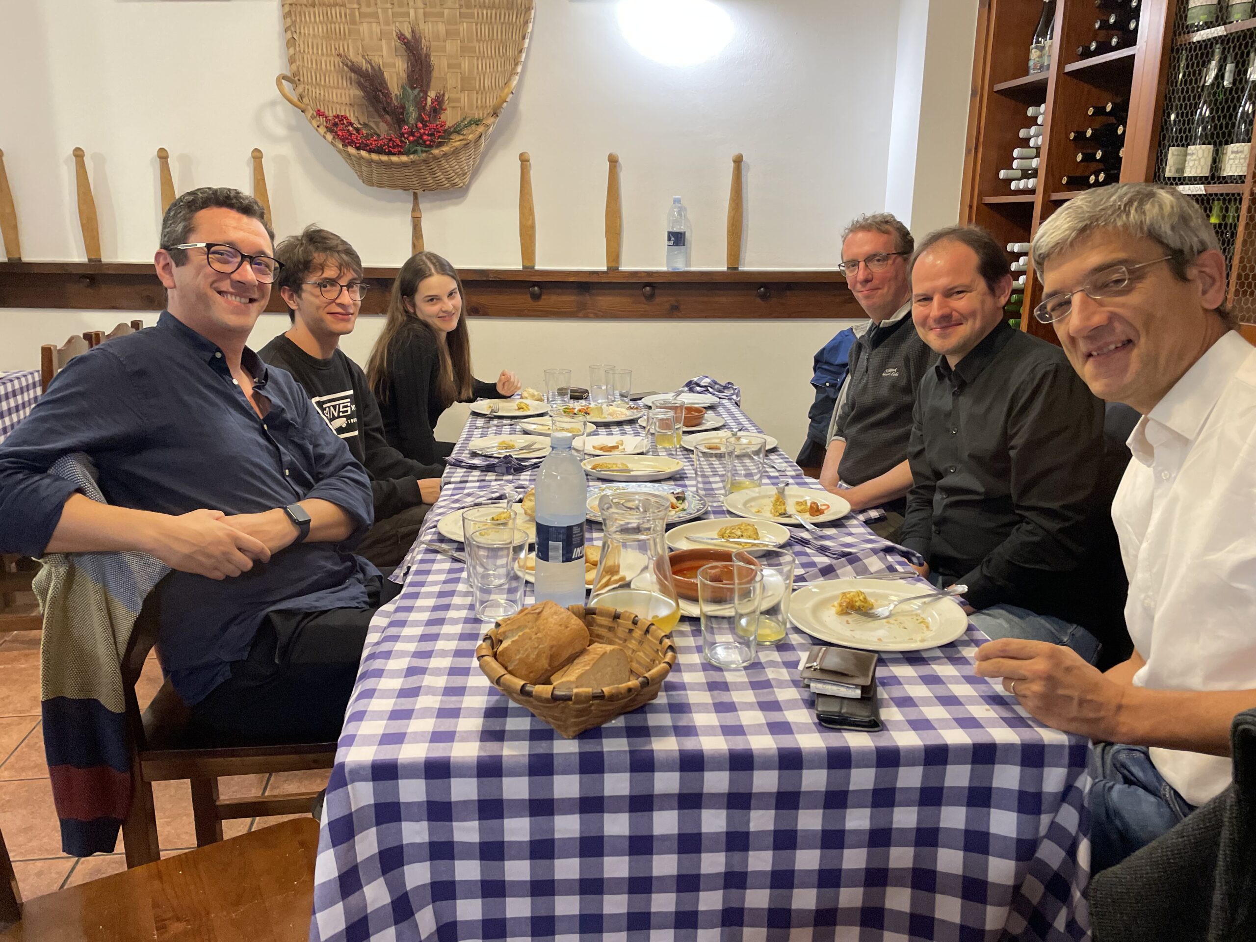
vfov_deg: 53.1
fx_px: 943
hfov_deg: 67.3
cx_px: 628
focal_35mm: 26
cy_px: 471
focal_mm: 4.2
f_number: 1.6
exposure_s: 1/50
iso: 250
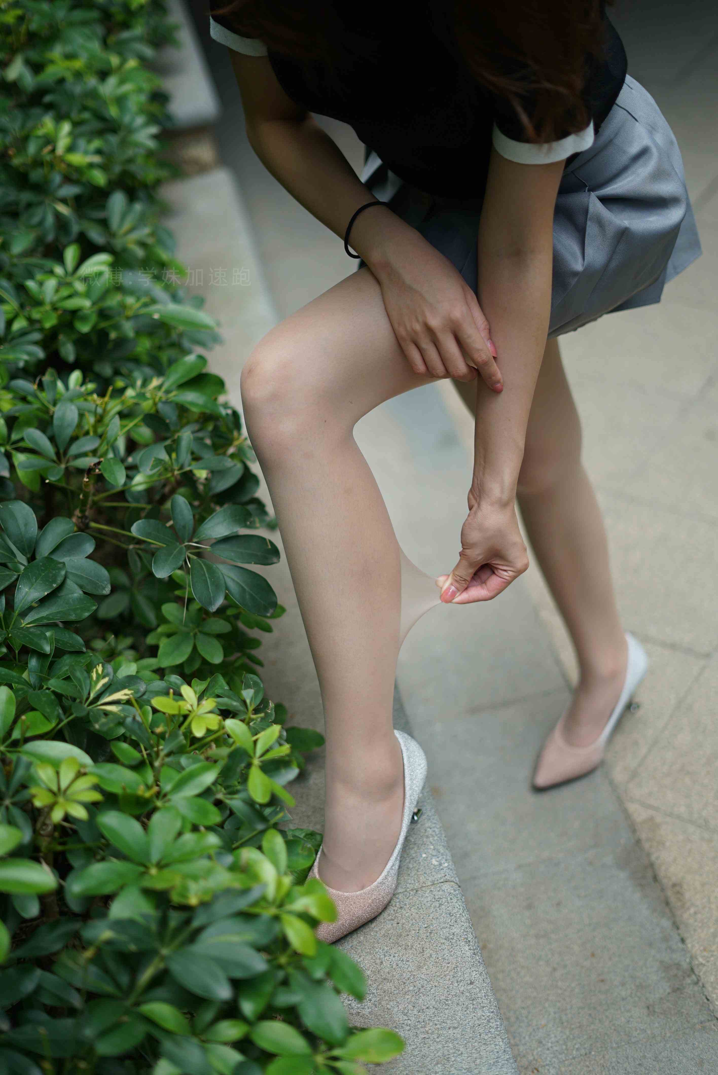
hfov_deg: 27.0
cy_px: 538
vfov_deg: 39.6
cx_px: 359
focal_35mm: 50
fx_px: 1494
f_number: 1.8
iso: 160
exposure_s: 1/1250
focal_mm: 50
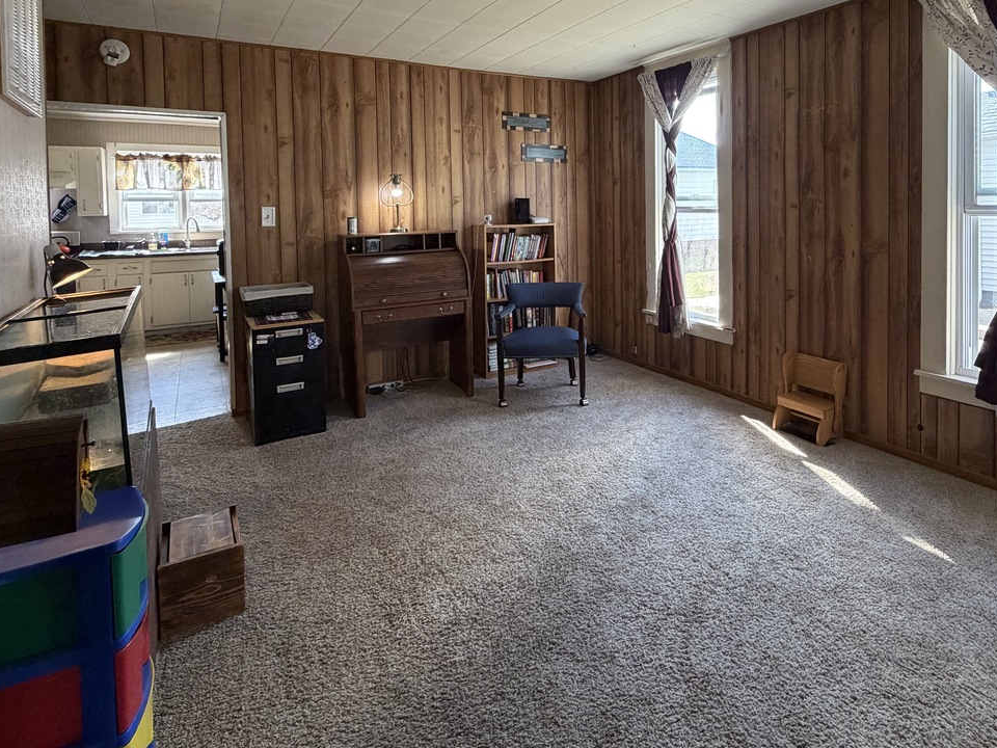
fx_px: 605
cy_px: 220
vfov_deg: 61.1
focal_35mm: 21
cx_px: 587
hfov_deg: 78.3
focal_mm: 2.22
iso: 250
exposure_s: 1/120
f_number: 2.2
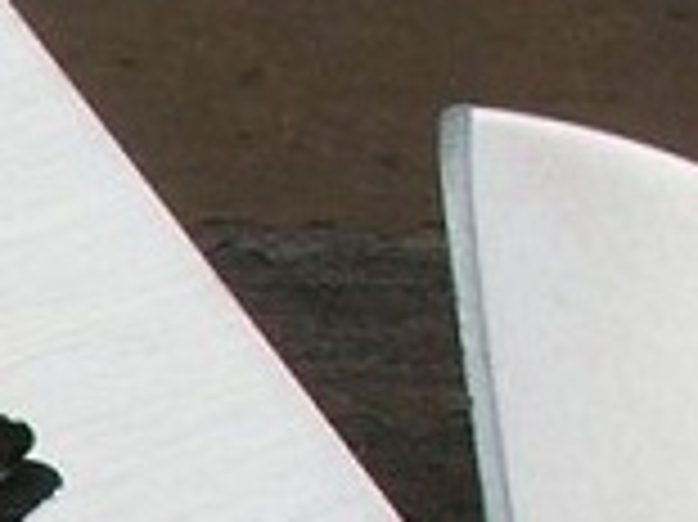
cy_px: 828
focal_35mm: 297
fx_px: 5984
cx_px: -811
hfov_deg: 6.4
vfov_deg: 5.0
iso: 50
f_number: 5.4
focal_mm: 7.7
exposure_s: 1/322
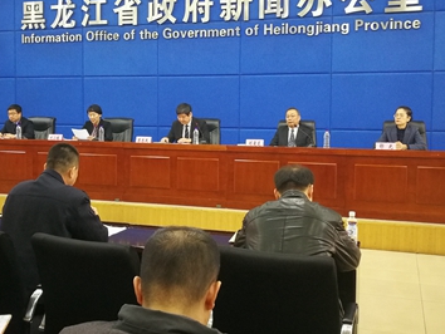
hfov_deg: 44.7
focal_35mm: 42
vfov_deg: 34.3
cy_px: 143
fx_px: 540
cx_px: 204
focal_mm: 3.95
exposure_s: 1/20
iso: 640
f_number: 2.2
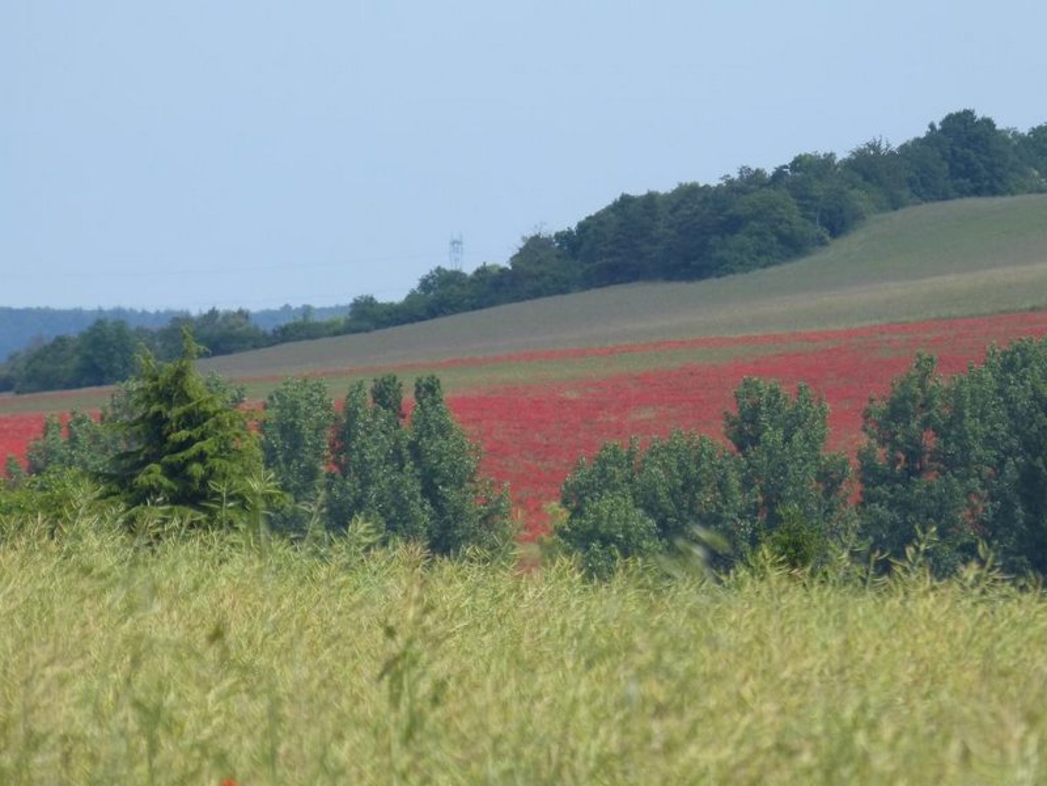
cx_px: 524
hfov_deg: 5.2
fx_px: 11524
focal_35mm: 381
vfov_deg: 3.9
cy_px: 393
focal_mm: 62.3
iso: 100
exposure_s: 1/640
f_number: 4.1
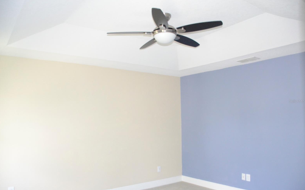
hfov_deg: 66.5
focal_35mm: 28
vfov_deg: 44.5
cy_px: 101
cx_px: 150
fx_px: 233
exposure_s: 1/250
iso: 4000
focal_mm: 18
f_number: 3.5
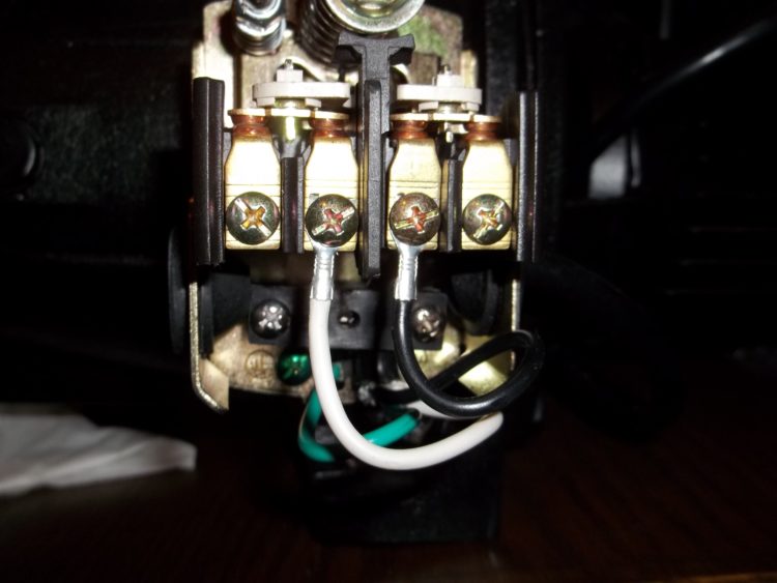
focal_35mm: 33
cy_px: 292
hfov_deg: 55.3
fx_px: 741
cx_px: 388
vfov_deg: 43.0
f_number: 3.3
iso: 64
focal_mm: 5.9
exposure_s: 1/30
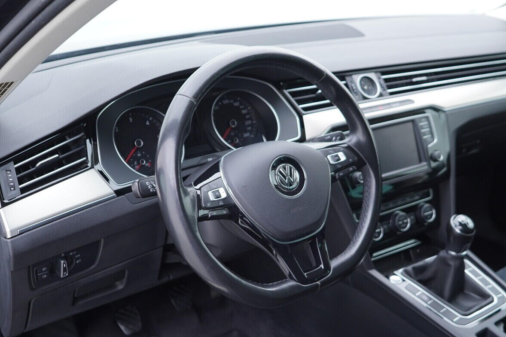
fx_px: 618
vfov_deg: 30.4
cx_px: 282
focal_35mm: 44
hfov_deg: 44.4
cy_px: 201
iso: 250
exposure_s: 1/40
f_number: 2.8
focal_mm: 24
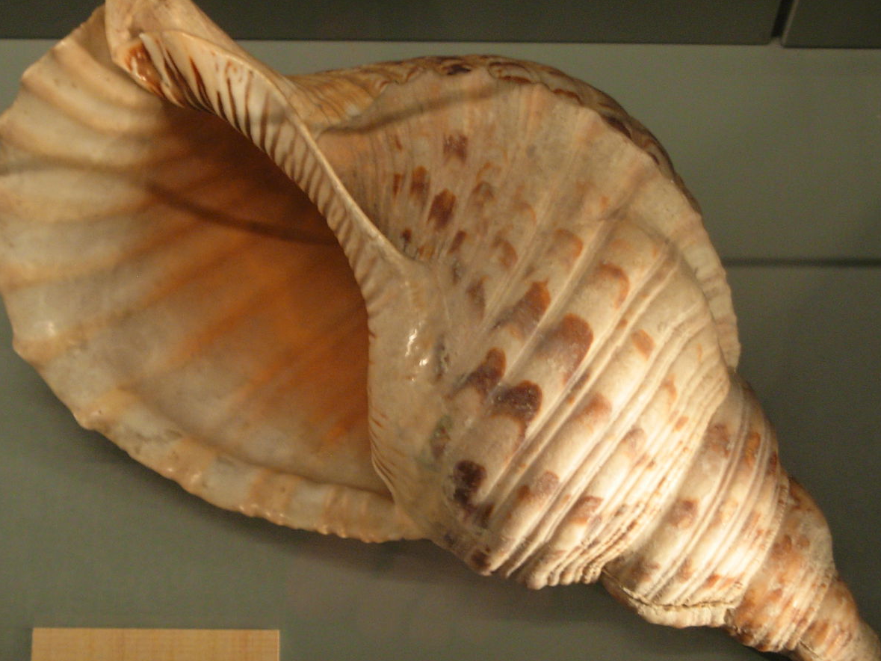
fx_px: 2418
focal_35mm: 95
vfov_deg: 15.6
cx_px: 417
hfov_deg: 20.7
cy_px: 331
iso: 200
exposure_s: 1/3.4
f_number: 3.5
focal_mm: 11.5
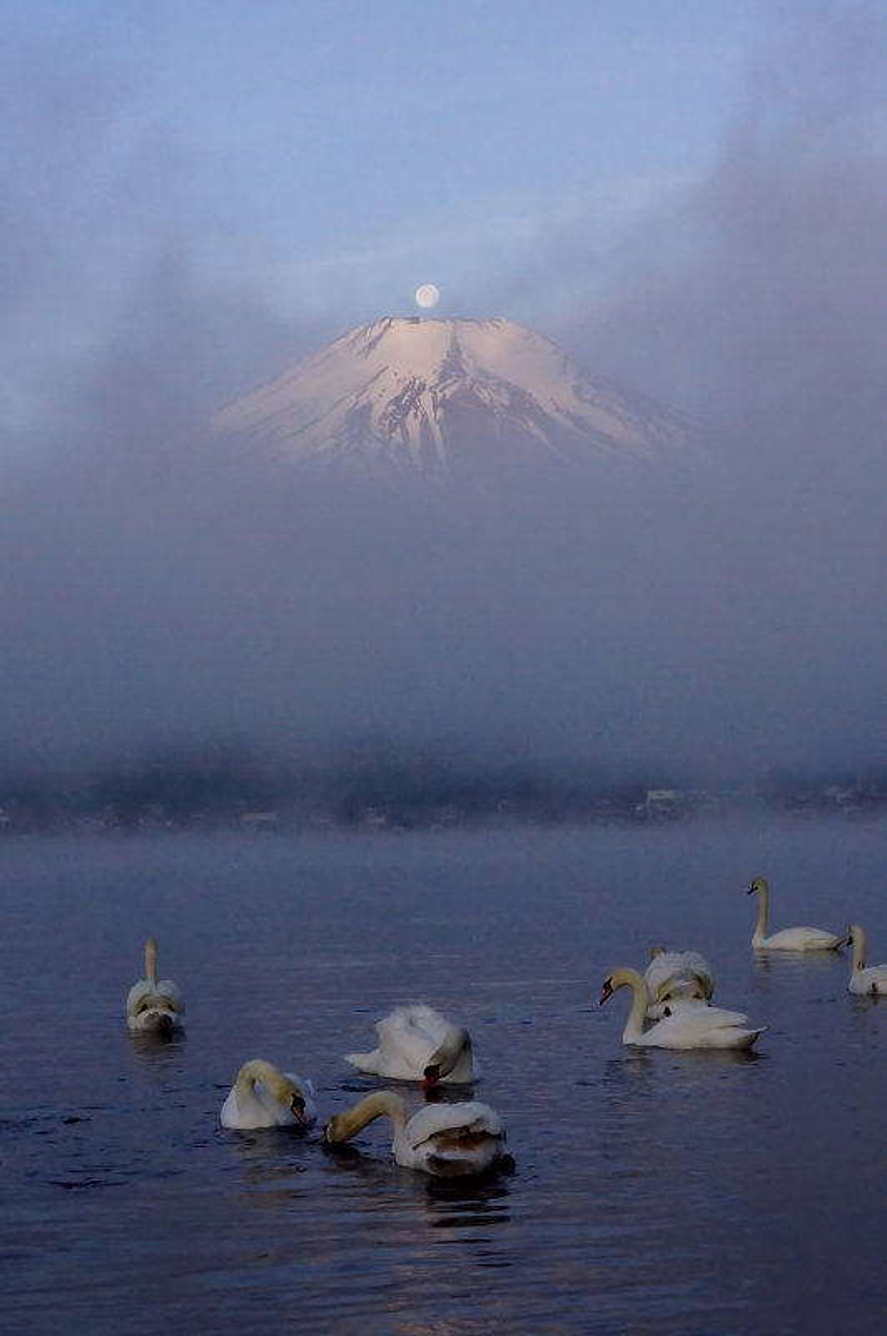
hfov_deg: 22.6
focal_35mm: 60
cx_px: 444
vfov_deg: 33.4
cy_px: 668
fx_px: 2224
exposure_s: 1/500
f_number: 8
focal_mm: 20
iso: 800
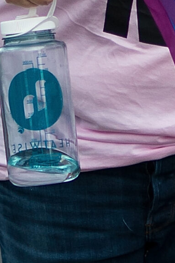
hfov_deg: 8.6
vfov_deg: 12.9
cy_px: -36
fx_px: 1137
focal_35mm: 156
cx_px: 273
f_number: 1.4
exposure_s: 1/5000
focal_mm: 35
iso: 100
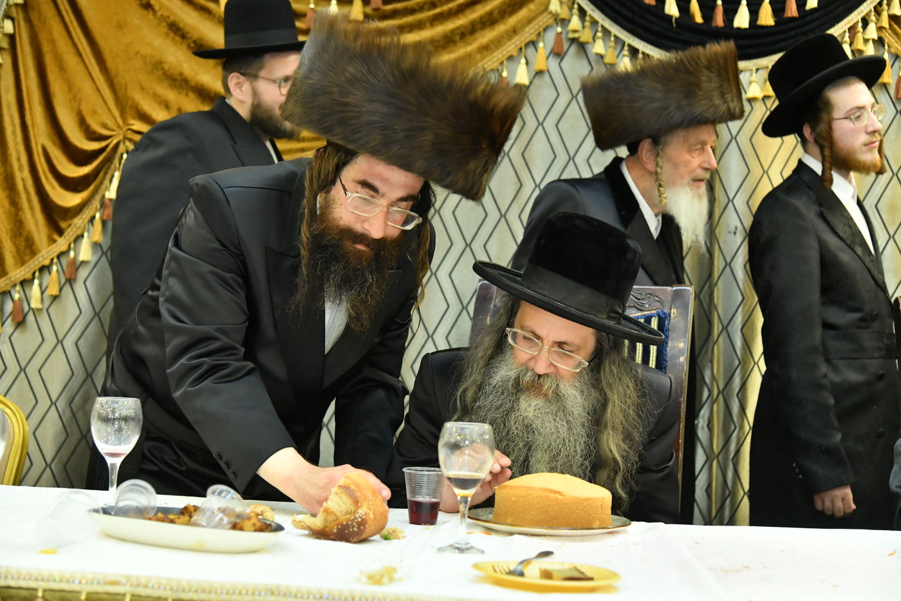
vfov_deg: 23.4
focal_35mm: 58
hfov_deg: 34.5
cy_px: 300
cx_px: 450
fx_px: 1451
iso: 4000
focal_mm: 58
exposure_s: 1/250
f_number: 4.5
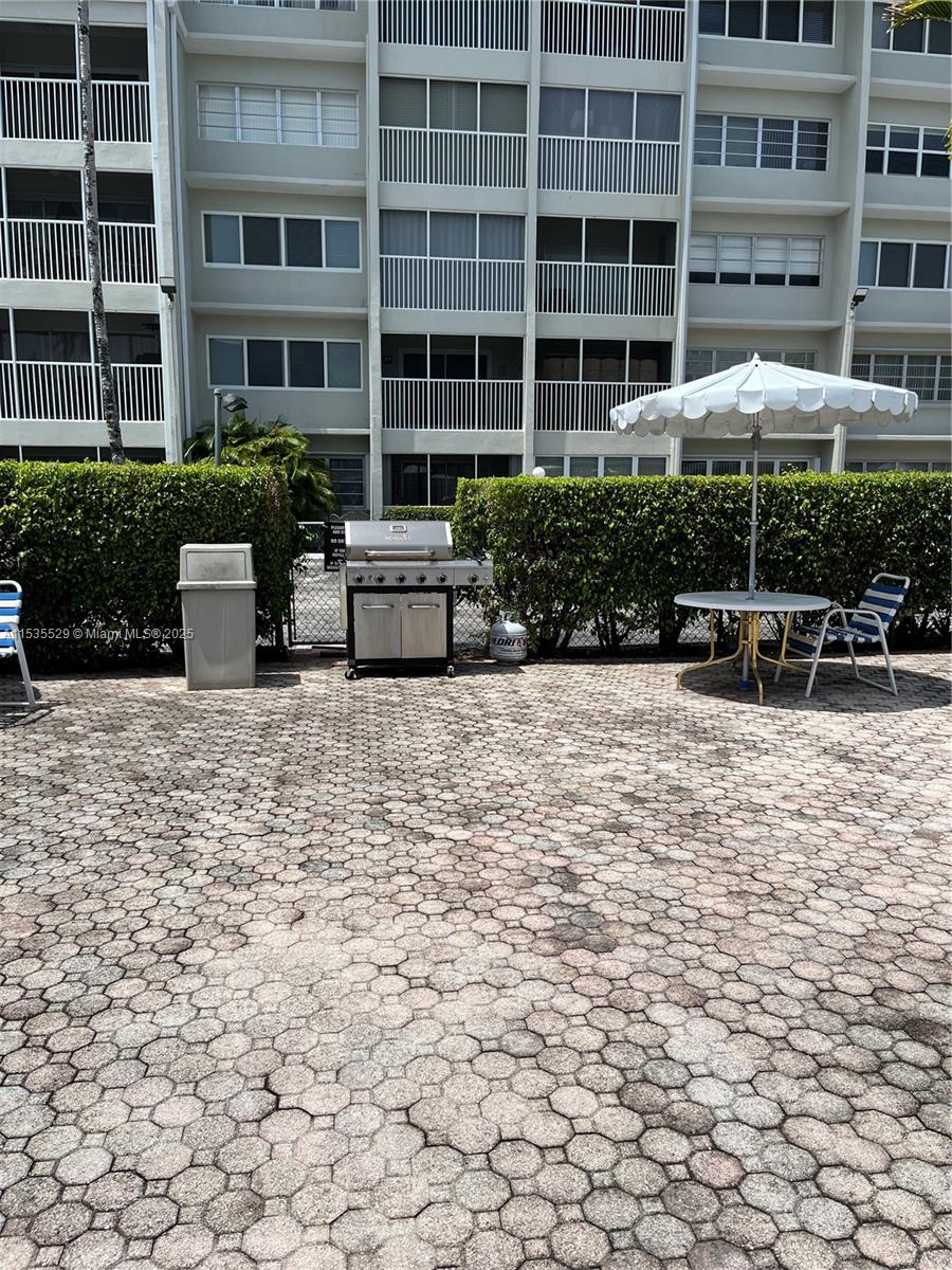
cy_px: 635
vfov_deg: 67.3
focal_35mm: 26
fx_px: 953
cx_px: 476
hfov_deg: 53.1
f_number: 1.6
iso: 50
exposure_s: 1/4651
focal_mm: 5.1
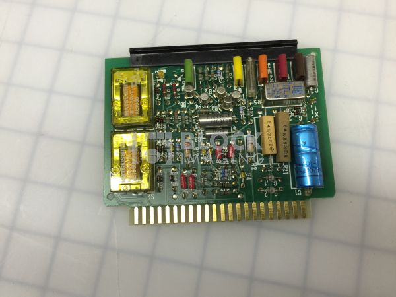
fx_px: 332
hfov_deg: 61.7
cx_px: 198
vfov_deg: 48.2
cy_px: 148
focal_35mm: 29
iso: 40
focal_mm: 4.15
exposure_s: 1/30
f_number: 2.2
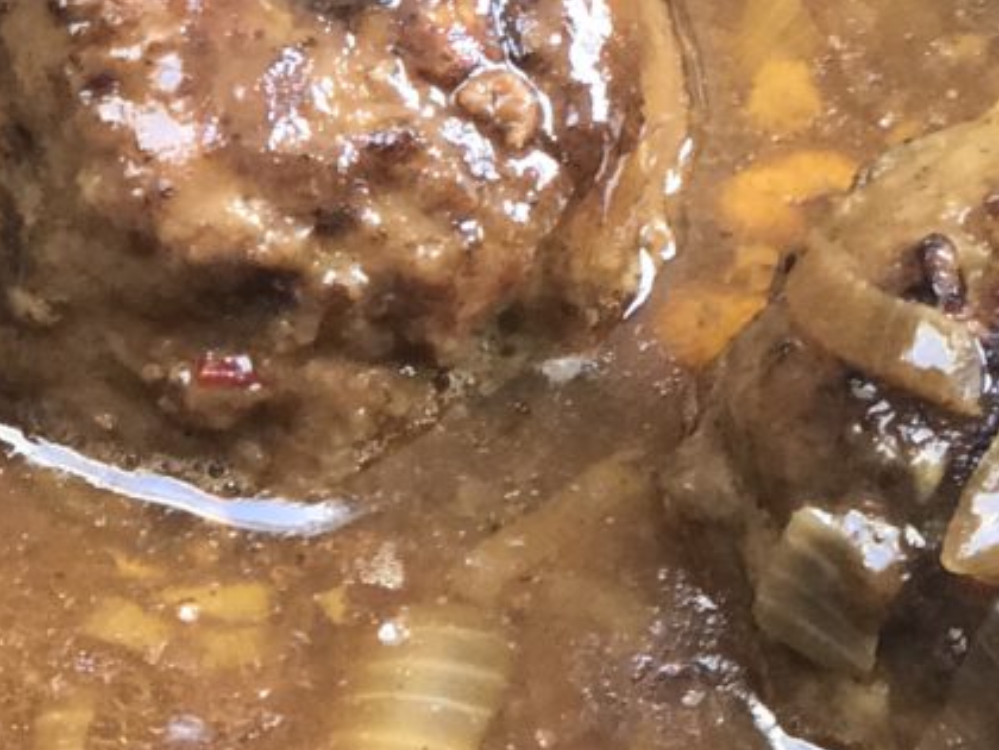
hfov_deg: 9.1
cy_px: 55
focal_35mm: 217
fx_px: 6263
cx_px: 1018
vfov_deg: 6.8
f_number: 2.8
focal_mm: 6.6
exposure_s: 1/50
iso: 64
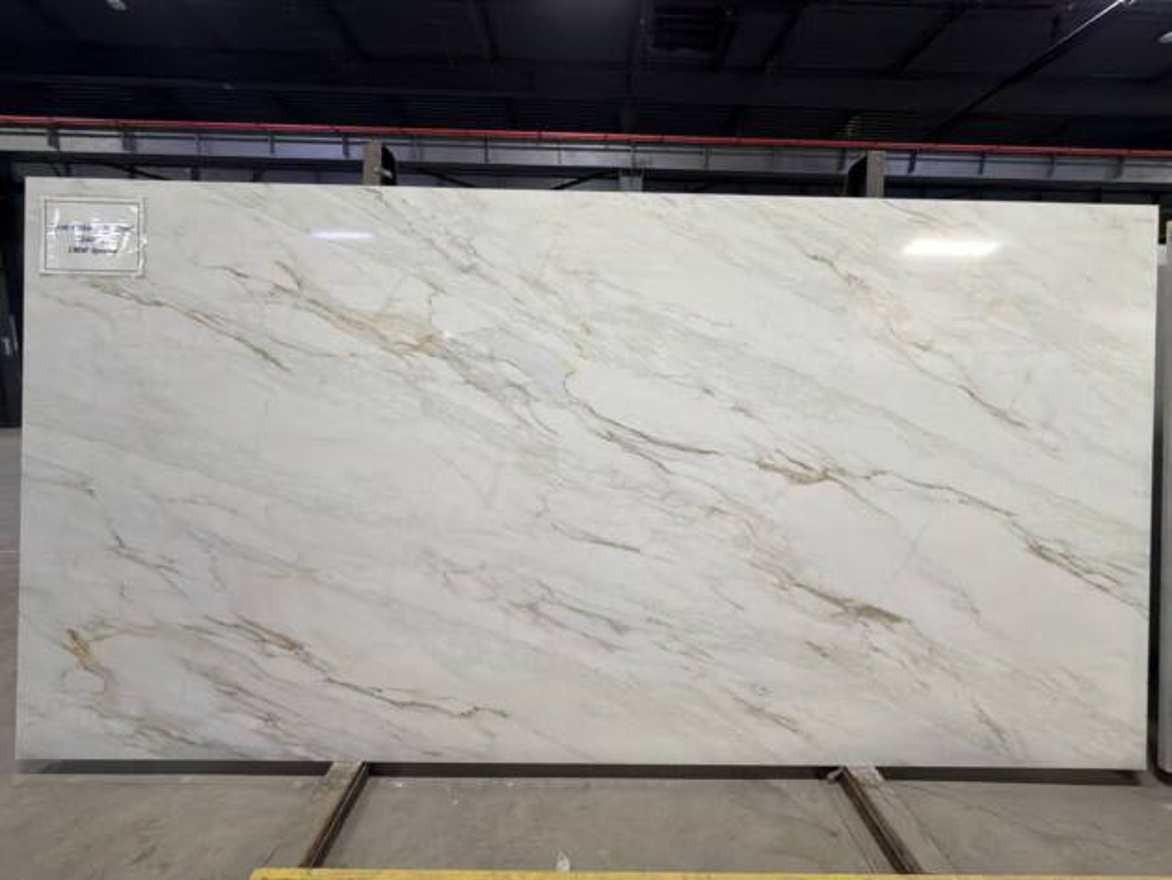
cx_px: 586
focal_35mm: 14
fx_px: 474
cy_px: 440
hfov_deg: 102.0
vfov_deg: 85.7
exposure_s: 1/120
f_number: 2.2
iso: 320
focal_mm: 2.22
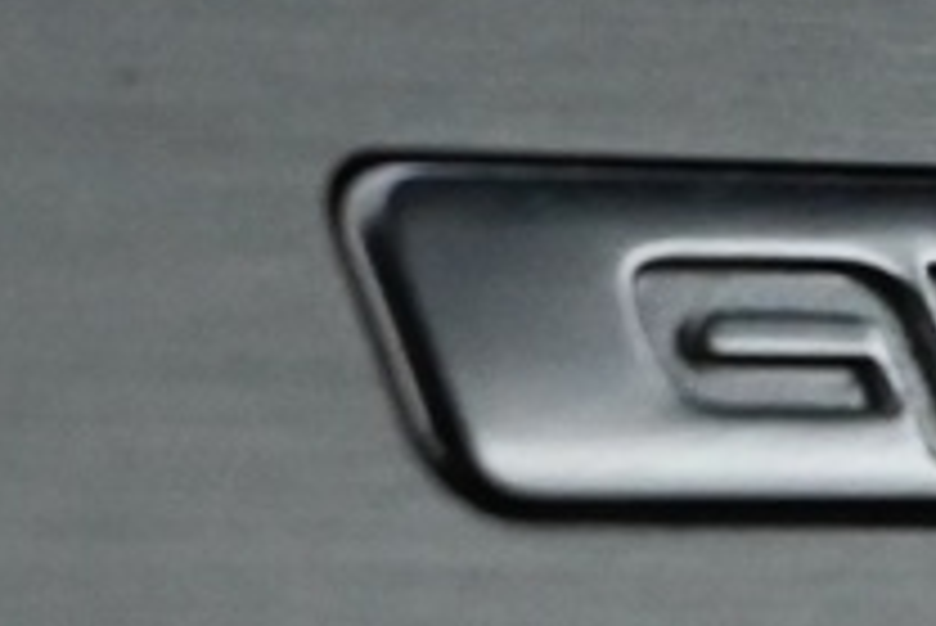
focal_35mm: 513
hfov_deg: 4.0
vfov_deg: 2.7
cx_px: 1508
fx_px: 13347
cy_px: 351
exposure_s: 1/80
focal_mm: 44
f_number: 6
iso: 3600
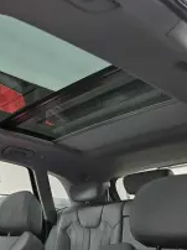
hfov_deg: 32.9
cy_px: 145
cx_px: 11
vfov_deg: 45.7
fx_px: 296
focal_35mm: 41
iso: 200
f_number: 1.8
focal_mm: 5.4
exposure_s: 1/100
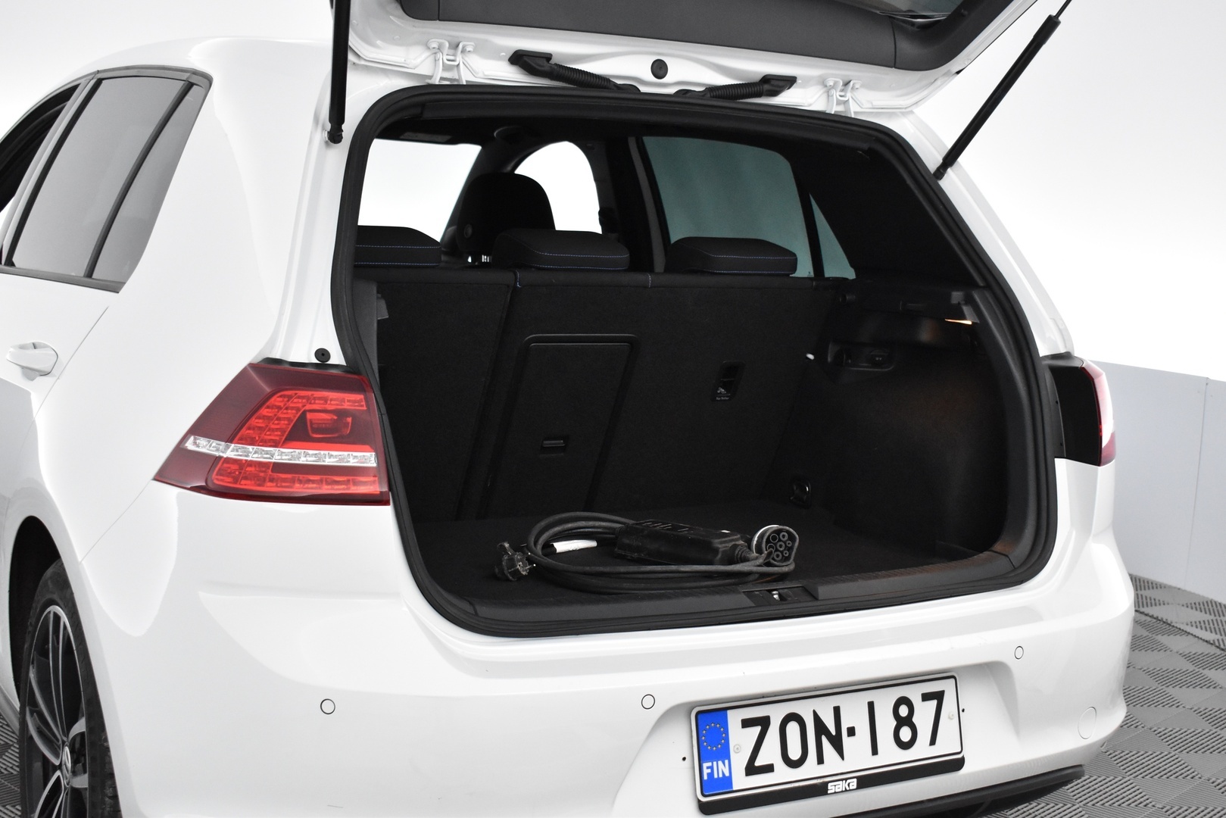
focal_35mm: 46
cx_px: 613
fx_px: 1584
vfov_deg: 29.0
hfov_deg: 42.3
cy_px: 409
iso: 3200
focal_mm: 31
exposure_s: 1/100
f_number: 5
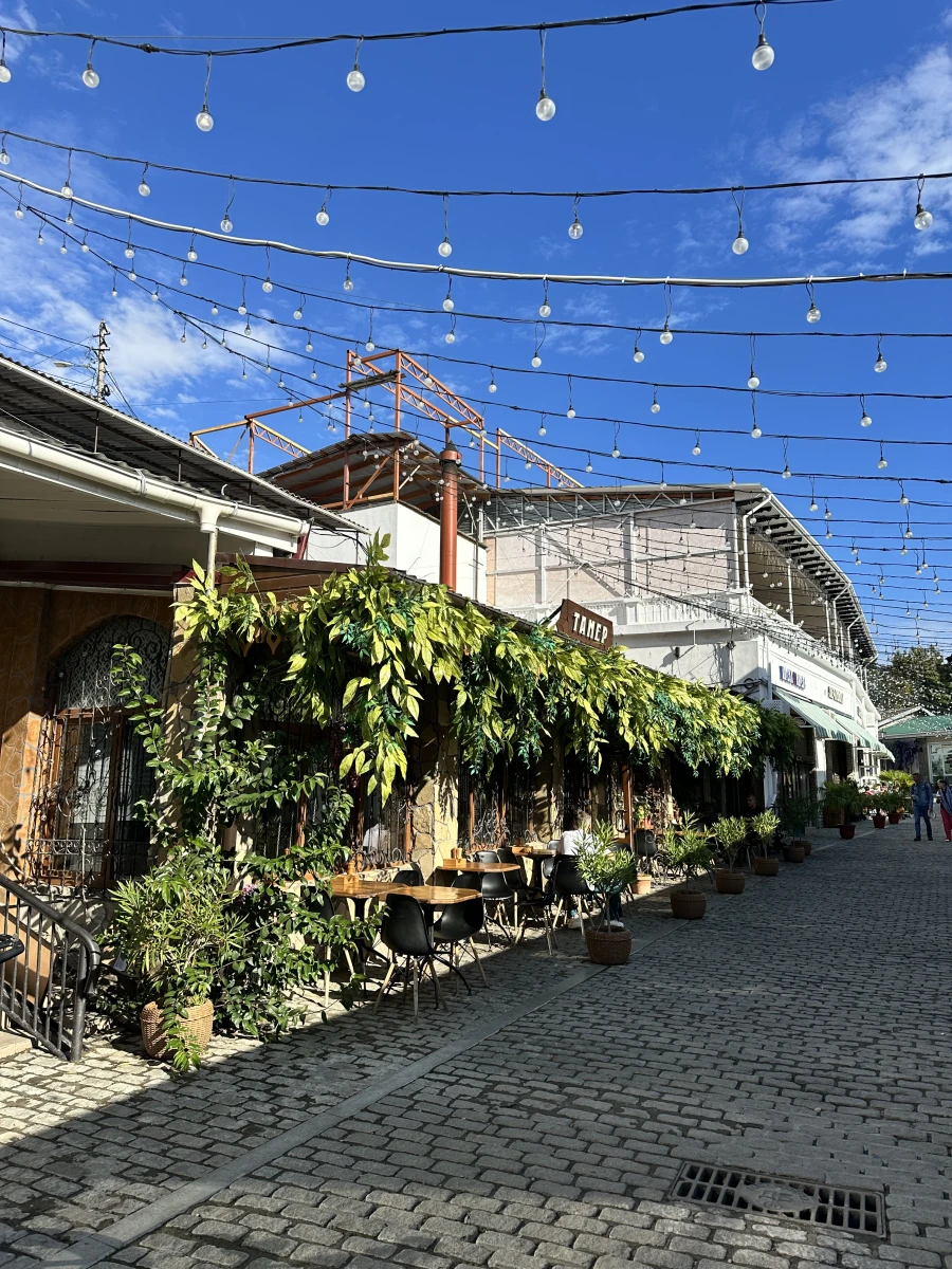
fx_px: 880
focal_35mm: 24
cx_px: 476
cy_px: 634
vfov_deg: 71.6
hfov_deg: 56.8
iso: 80
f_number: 1.78
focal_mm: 6.86
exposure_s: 1/3861
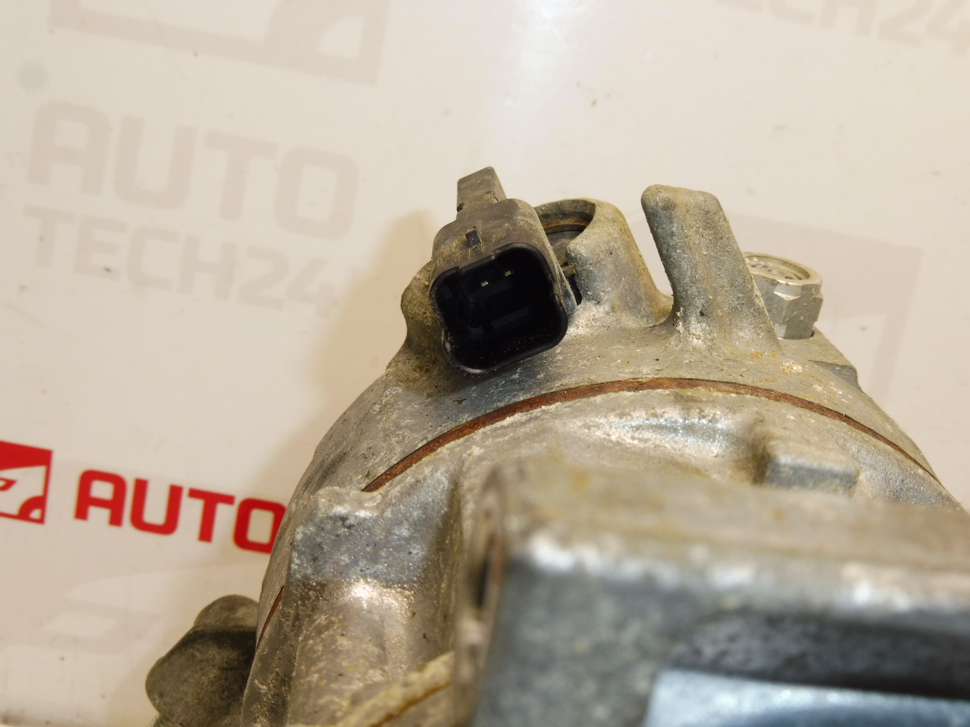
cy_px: 364
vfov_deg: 28.6
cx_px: 485
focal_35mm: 51
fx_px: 1429
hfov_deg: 37.5
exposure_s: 1/80
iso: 200
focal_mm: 9
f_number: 4.5
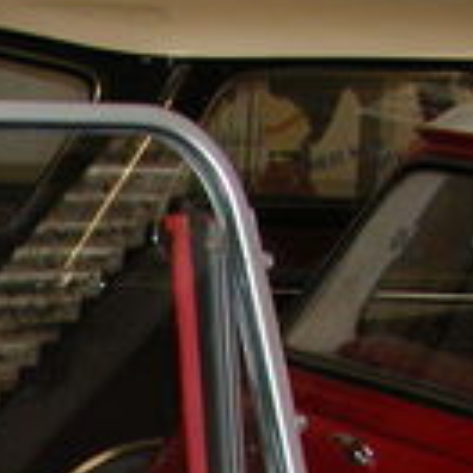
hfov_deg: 8.7
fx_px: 2906
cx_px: -538
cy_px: 853
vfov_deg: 8.9
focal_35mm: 188
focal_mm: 8.9
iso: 200
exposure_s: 1/60
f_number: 2.8
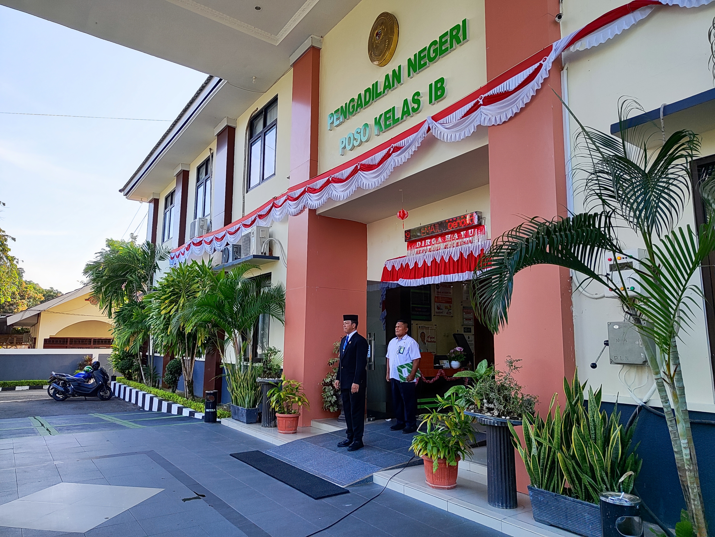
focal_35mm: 23
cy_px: 268
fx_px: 475
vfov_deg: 58.9
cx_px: 358
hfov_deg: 73.9
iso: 50
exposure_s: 1/169
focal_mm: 5.59
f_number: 1.88
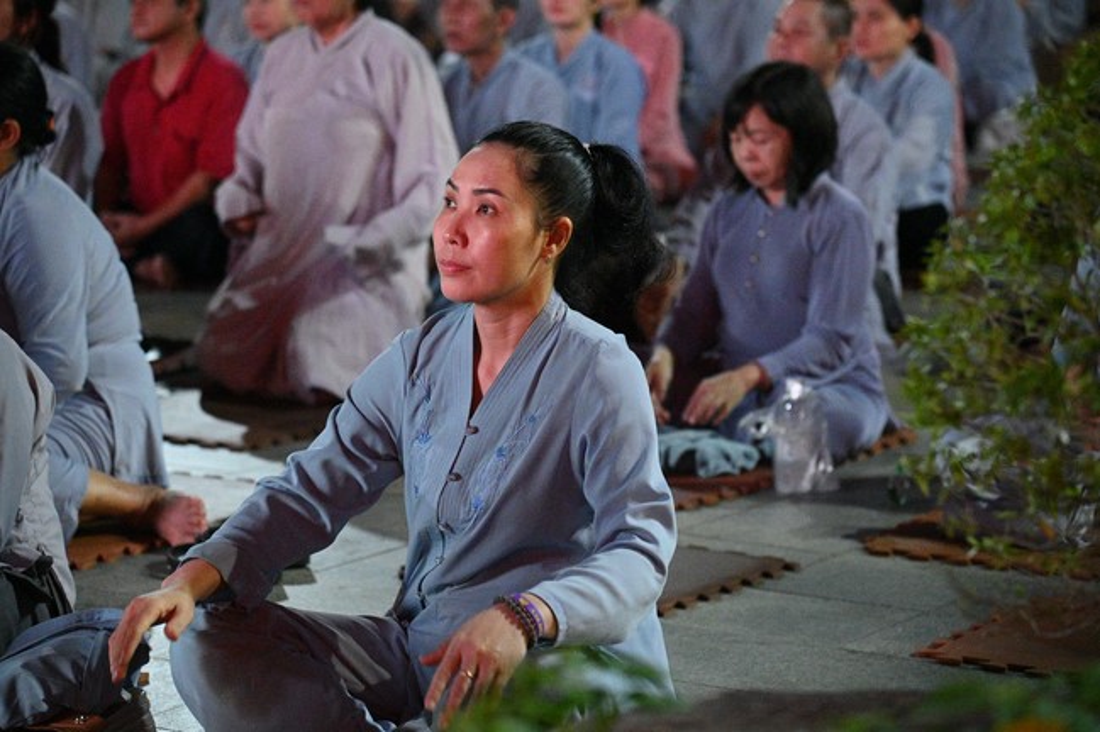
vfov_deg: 11.4
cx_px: 550
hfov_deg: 17.1
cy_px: 366
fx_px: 3665
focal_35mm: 120
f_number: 4.5
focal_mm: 120
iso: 25600
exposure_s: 1/200
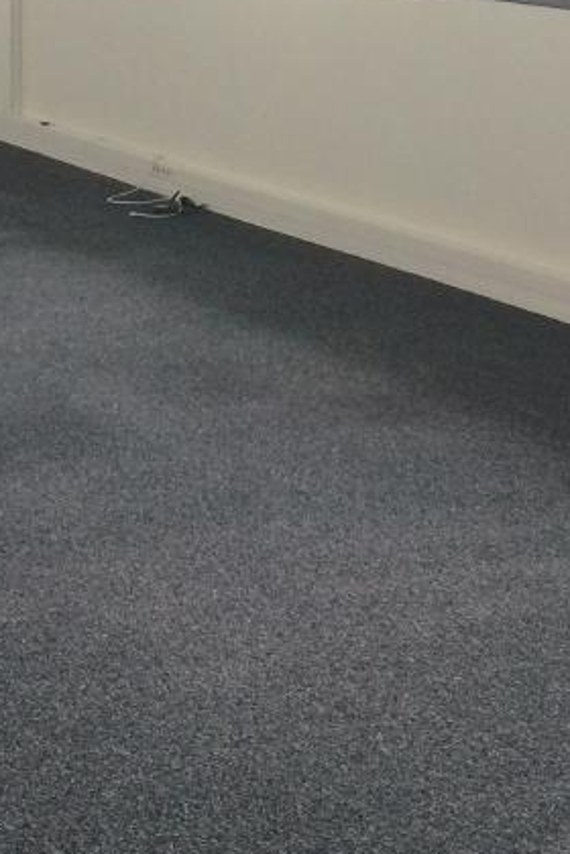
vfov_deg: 21.0
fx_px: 2185
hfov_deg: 14.8
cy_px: -94
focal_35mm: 92
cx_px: 153
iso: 64
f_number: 2.2
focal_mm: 4.15
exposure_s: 1/100
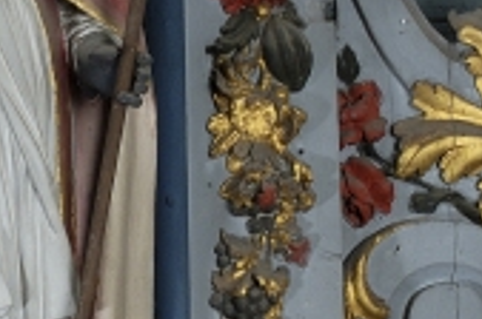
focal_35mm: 286
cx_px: -60
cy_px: 111
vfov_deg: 4.8
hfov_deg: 7.2
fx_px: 3822
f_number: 18
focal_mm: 42
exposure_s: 1/30
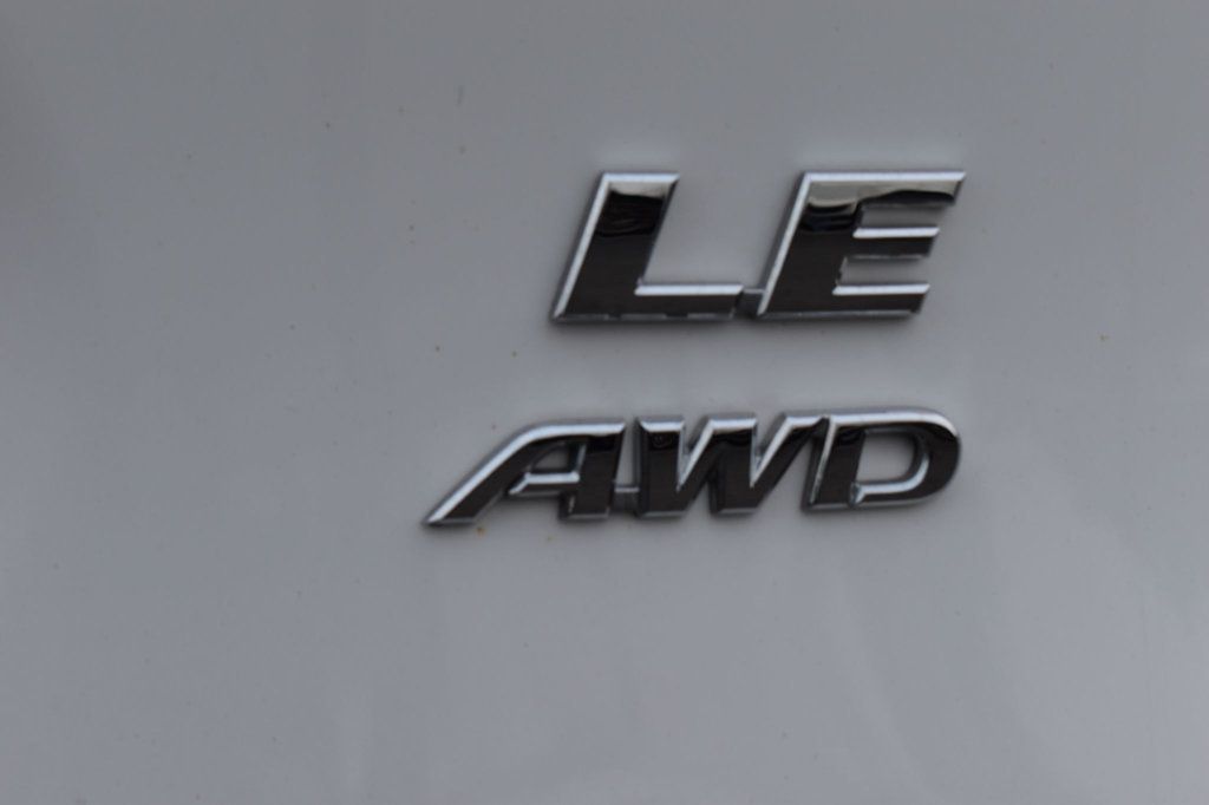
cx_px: 604
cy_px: 402
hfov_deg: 24.6
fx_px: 2770
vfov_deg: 16.5
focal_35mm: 82
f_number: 8
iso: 400
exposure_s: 1/50
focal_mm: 55
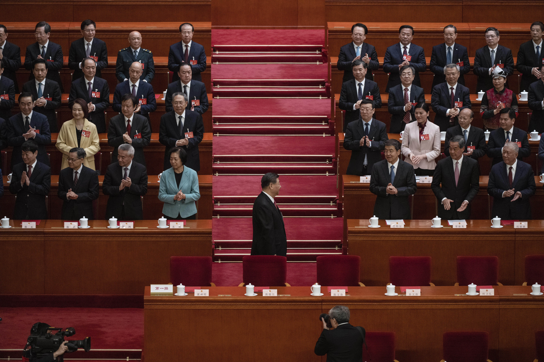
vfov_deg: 5.5
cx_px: 272
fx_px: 3777
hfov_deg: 8.2
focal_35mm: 250
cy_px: 181
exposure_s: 1/400
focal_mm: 250
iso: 4000
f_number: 4
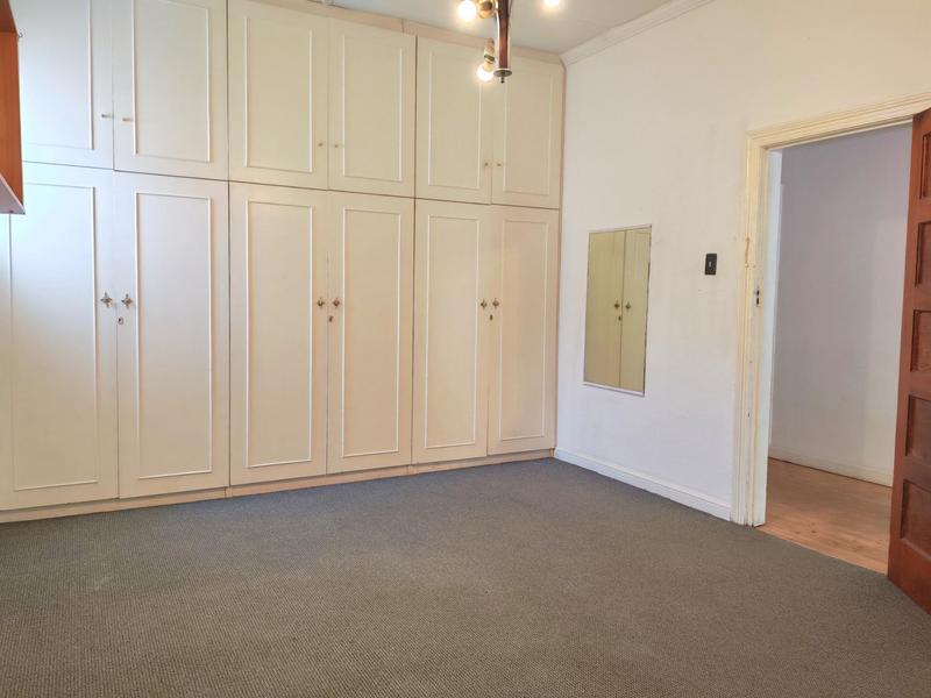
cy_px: 349
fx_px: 726
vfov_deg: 51.4
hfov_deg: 65.3
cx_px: 466
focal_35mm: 27
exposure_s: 1/100
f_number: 1.9
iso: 1000
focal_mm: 6.12
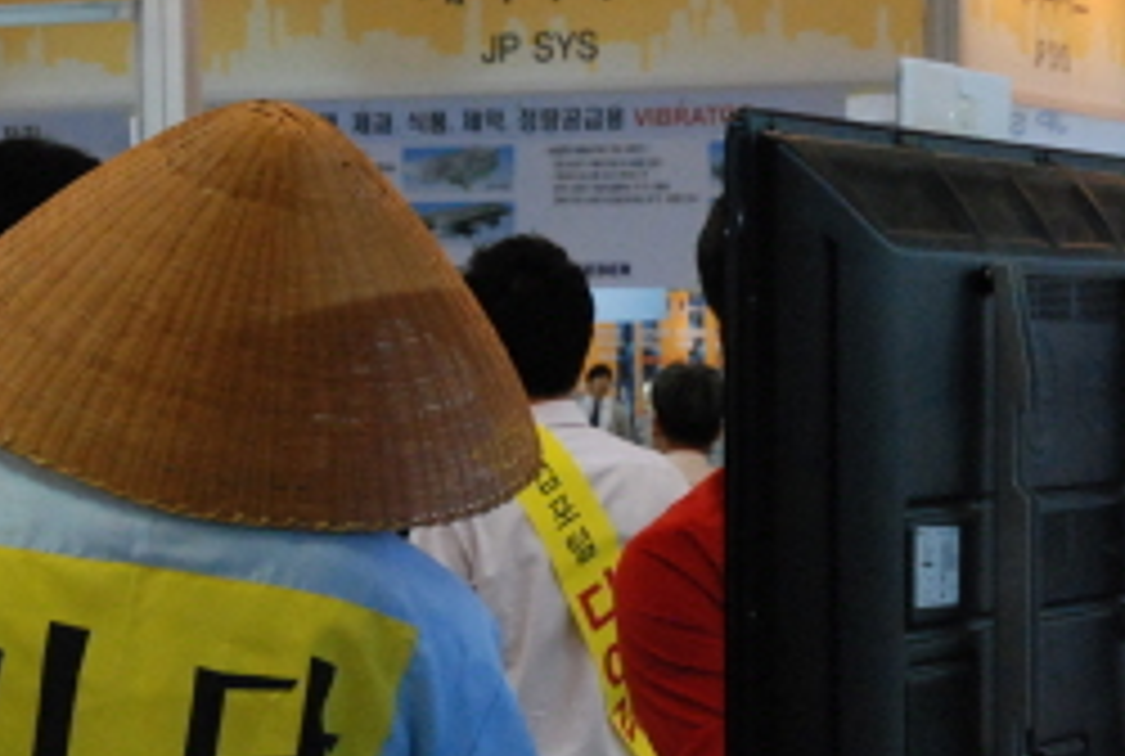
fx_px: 5043
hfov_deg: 12.7
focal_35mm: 161
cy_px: 596
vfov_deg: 8.6
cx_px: 544
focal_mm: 42
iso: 1600
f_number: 6.3
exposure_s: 1/50
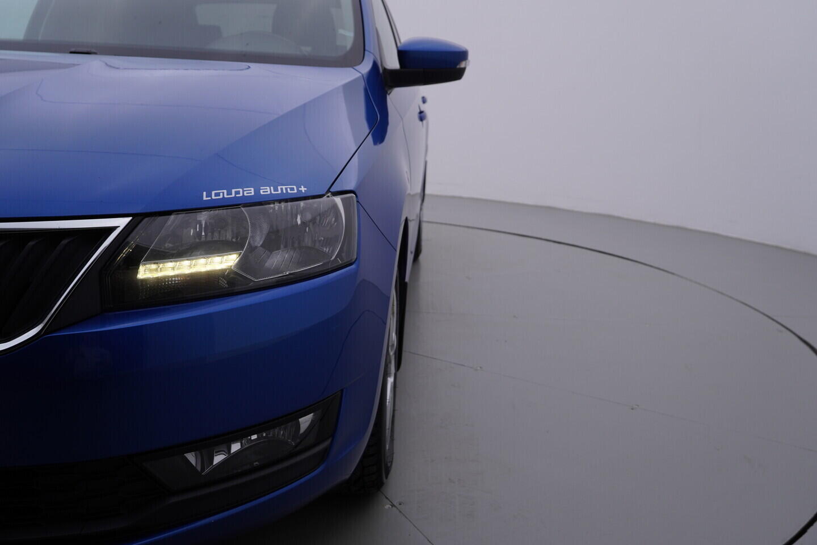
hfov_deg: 53.1
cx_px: 408
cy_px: 272
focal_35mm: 36
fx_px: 817
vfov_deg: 36.9
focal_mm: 24
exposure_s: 1/125
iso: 125
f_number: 5
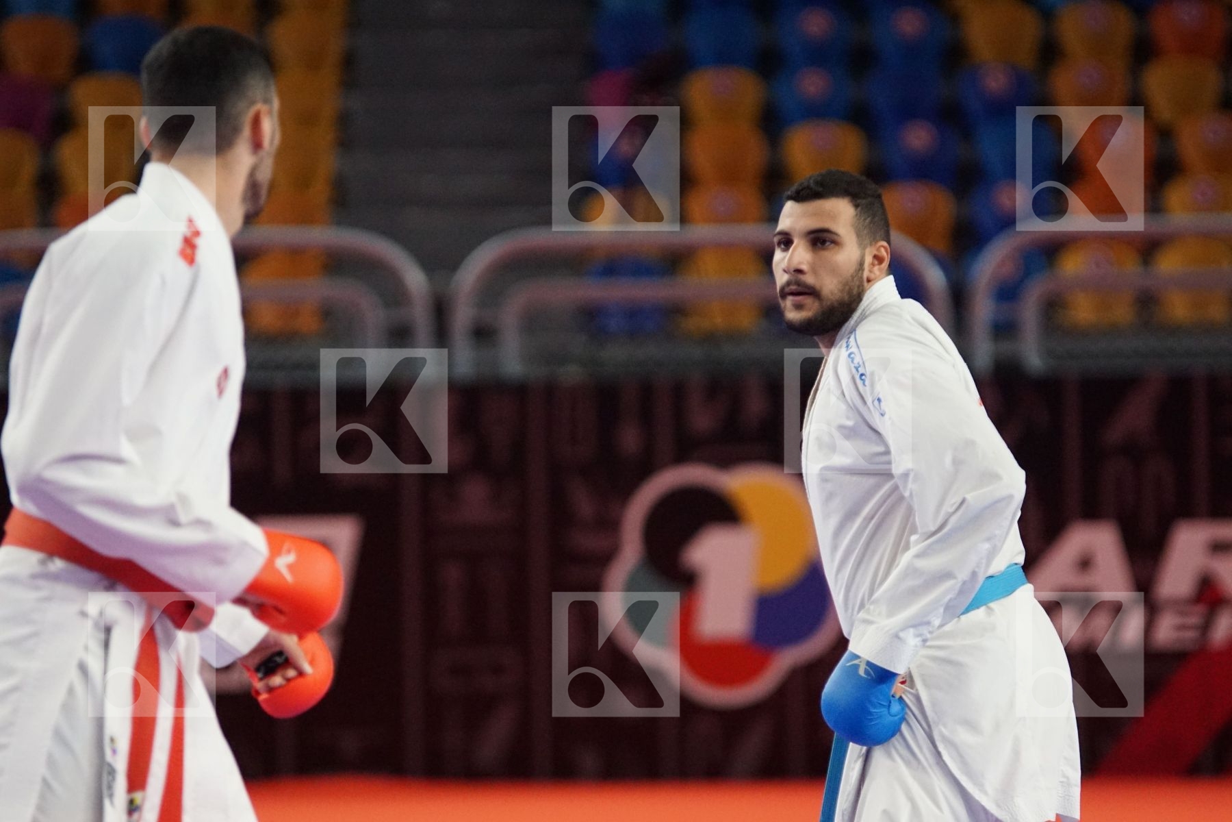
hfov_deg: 8.6
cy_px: 411
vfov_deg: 5.7
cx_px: 616
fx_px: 8213
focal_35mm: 240
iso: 3200
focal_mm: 160
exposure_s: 1/2000
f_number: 2.8
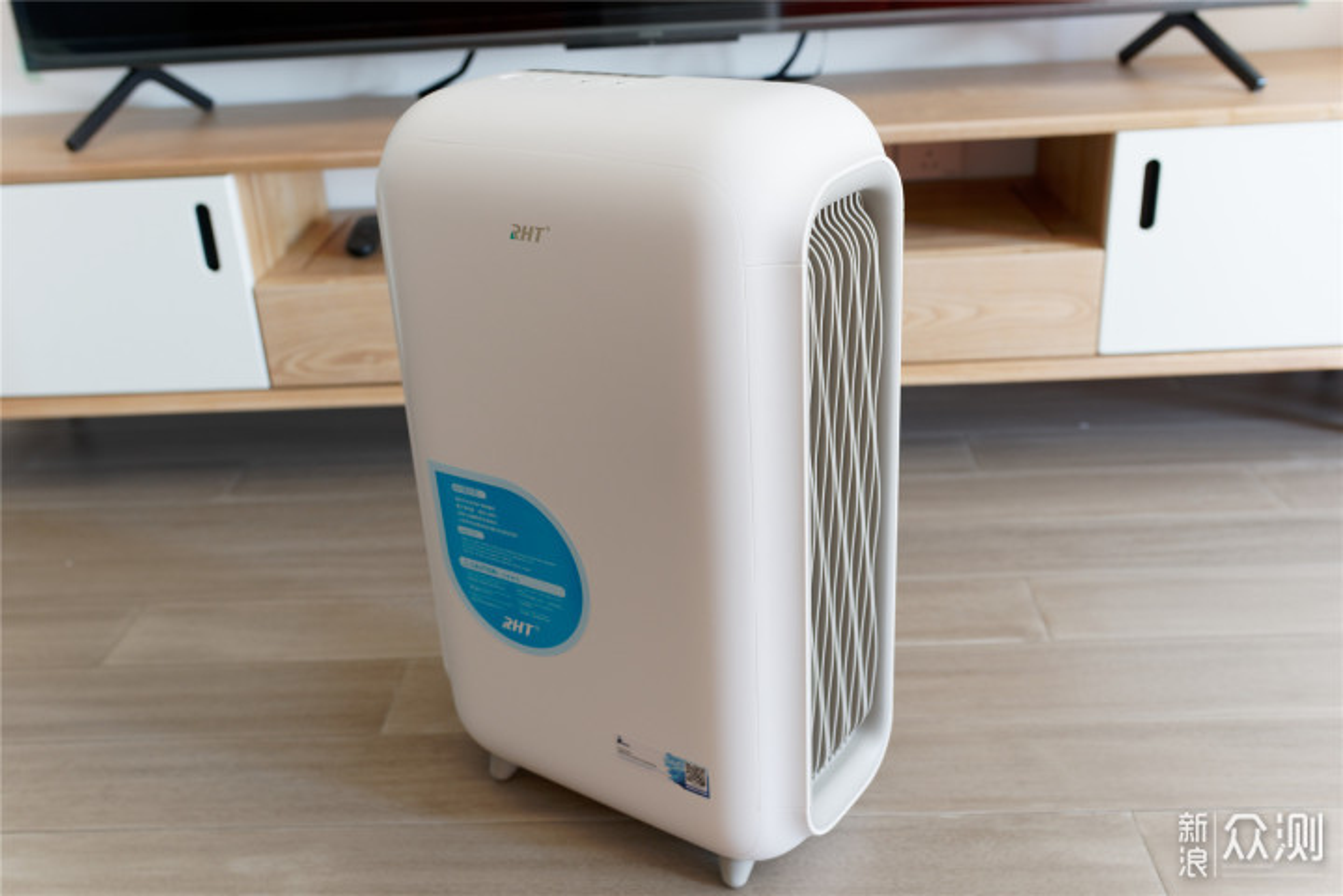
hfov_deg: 54.4
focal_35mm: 35
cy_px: 448
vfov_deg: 37.9
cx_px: 672
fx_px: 1306
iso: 320
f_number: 4
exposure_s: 1/40
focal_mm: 35
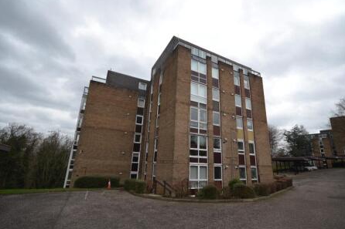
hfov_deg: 96.6
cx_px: 183
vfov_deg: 73.7
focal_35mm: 16
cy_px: 118
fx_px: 153
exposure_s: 1/125
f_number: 5.6
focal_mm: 10
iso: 140
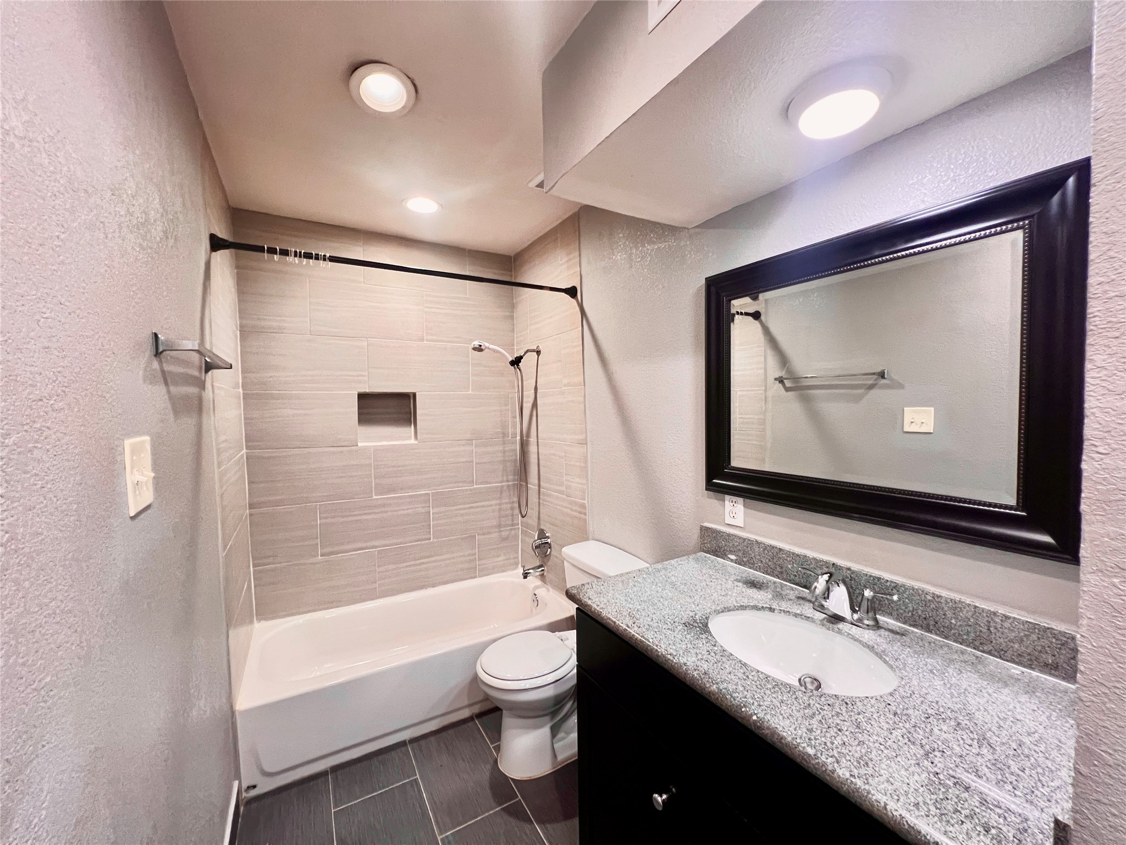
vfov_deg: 89.9
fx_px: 423
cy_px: 422
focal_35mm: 13
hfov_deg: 106.2
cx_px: 563
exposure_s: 1/60
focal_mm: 1.57
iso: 400
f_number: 1.8
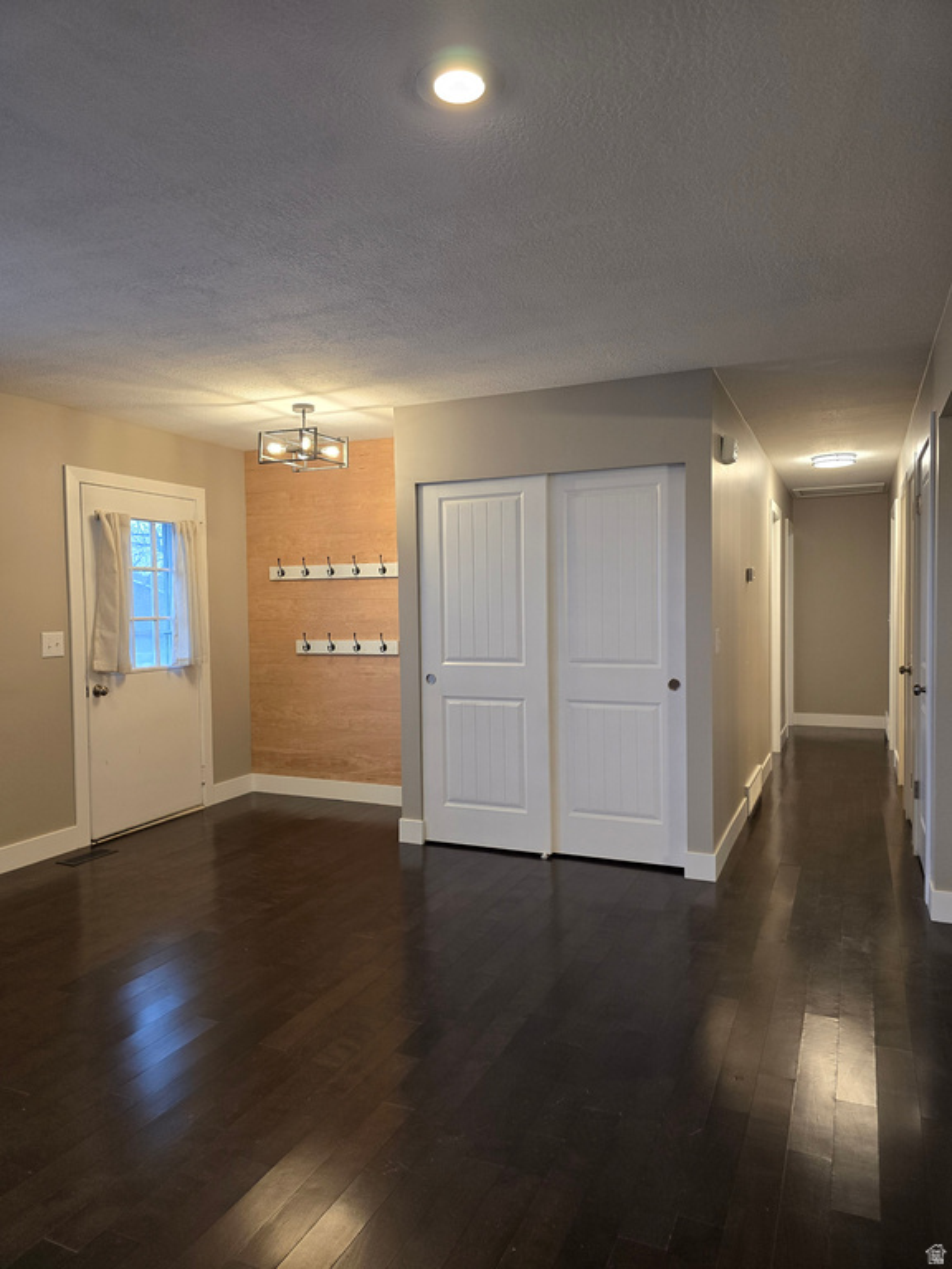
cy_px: 634
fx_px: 843
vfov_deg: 73.9
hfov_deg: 58.9
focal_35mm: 23
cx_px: 476
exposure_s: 1/120
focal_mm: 6.3
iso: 320
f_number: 1.7
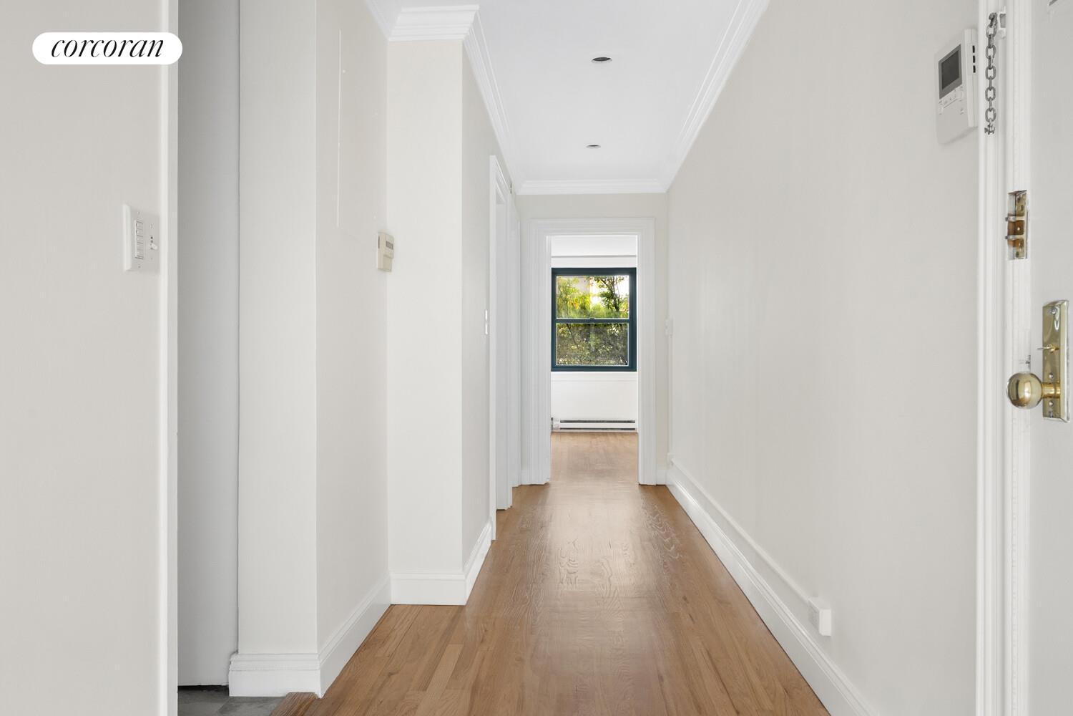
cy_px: 358
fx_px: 775
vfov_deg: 49.6
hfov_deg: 69.4
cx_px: 536
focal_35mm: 26
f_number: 11
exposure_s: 1
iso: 400
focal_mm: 17.5
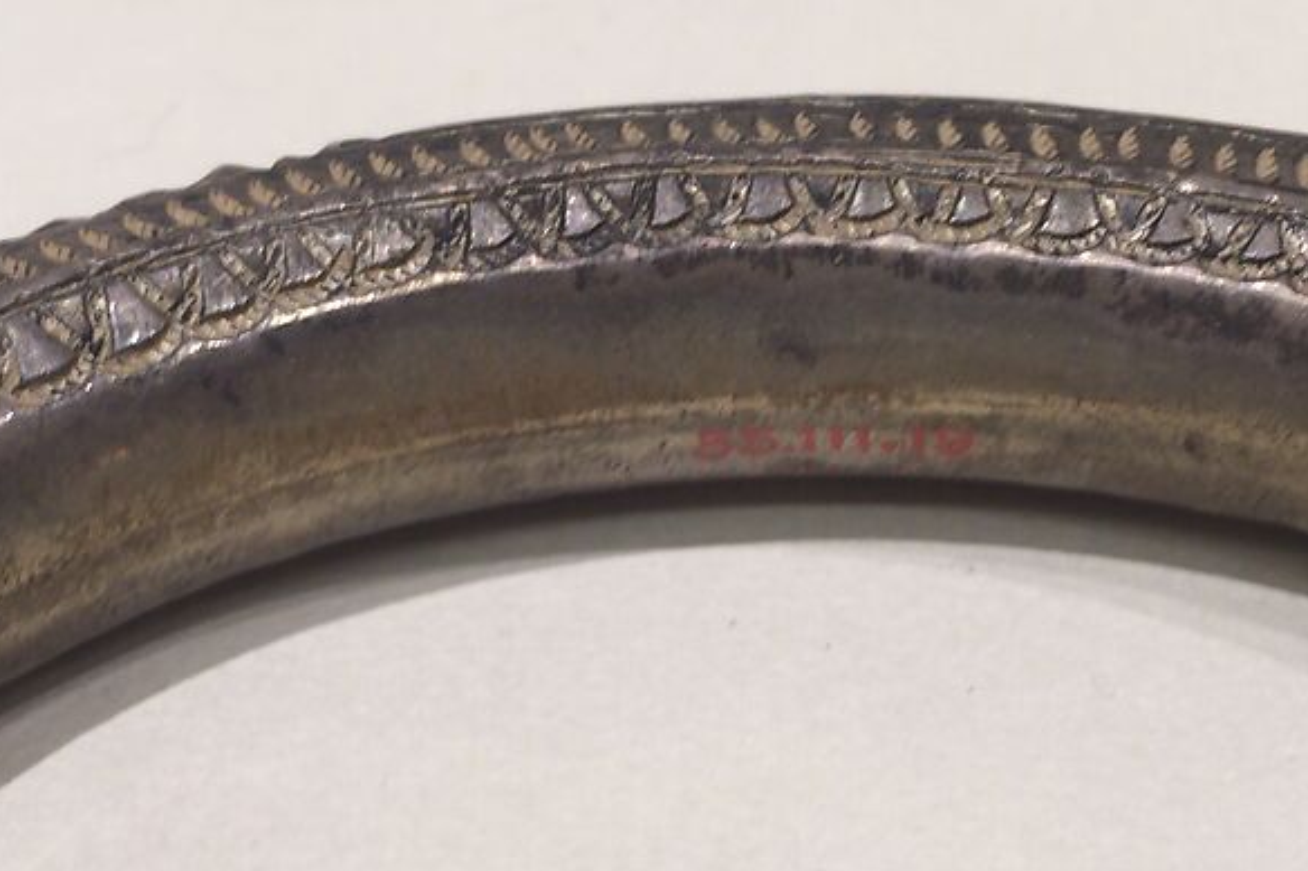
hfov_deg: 60.3
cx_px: 656
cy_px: 484
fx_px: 1126
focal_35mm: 31
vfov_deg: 42.2
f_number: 2.2
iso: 40
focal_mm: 4.15
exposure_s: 1/40
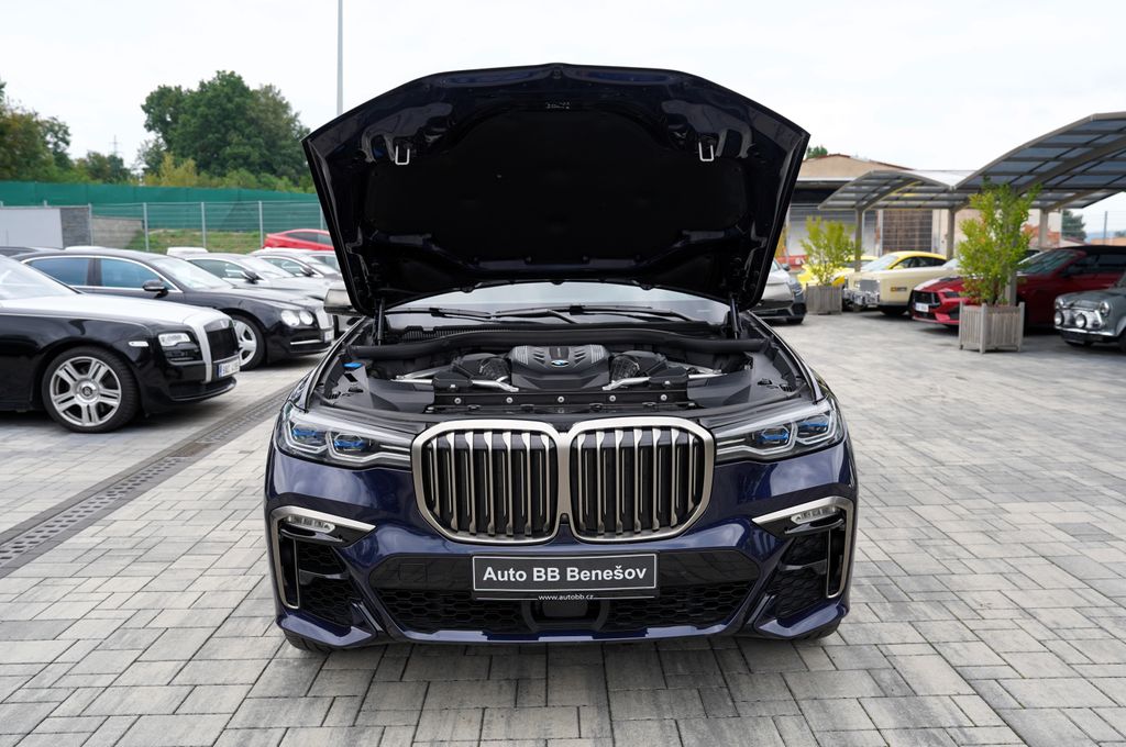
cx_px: 563
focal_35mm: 29
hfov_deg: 63.7
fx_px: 906
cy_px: 374
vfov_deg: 44.9
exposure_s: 1/100
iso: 100
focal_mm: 29
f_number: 5
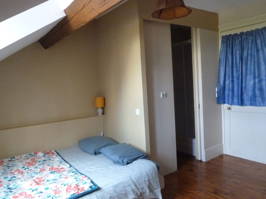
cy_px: 100
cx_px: 133
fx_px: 207
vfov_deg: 51.4
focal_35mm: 27
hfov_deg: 65.3
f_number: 3.3
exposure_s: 1/40
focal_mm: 4.4
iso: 800
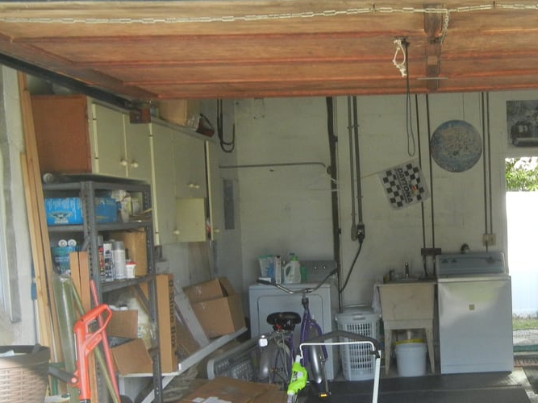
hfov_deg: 30.9
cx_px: 469
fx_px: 932
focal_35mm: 60
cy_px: 290
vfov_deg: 24.2
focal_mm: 5.4
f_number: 3.5
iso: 249
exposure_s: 1/250
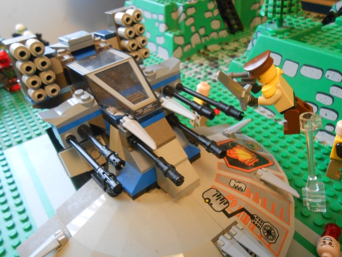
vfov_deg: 46.8
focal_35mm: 30
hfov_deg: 60.0
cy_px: 128
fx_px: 296
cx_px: 171
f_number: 3.8
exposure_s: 1/3
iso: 400
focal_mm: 5.3
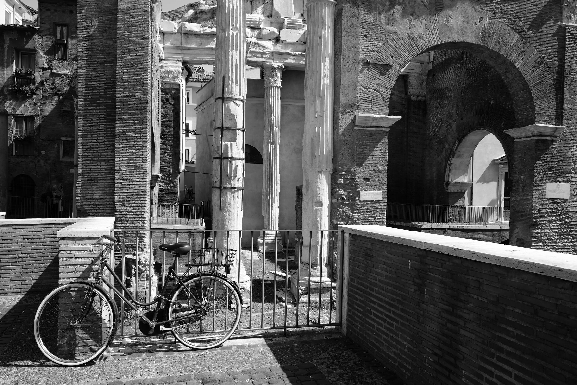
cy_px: 192
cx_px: 288
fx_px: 433
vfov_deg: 47.9
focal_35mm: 27
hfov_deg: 67.4
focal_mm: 18
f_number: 5.6
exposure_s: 1/480
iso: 200
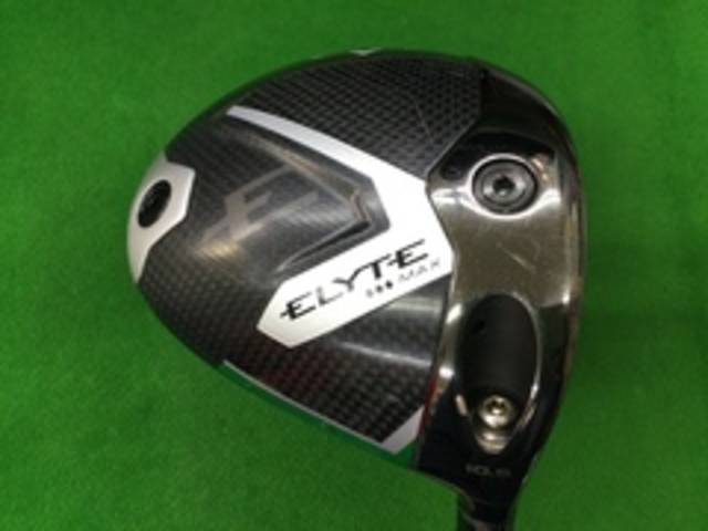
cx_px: 354
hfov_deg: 58.4
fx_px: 634
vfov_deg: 45.4
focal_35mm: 31
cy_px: 266
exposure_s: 1/30
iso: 80
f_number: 2.4
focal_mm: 3.3
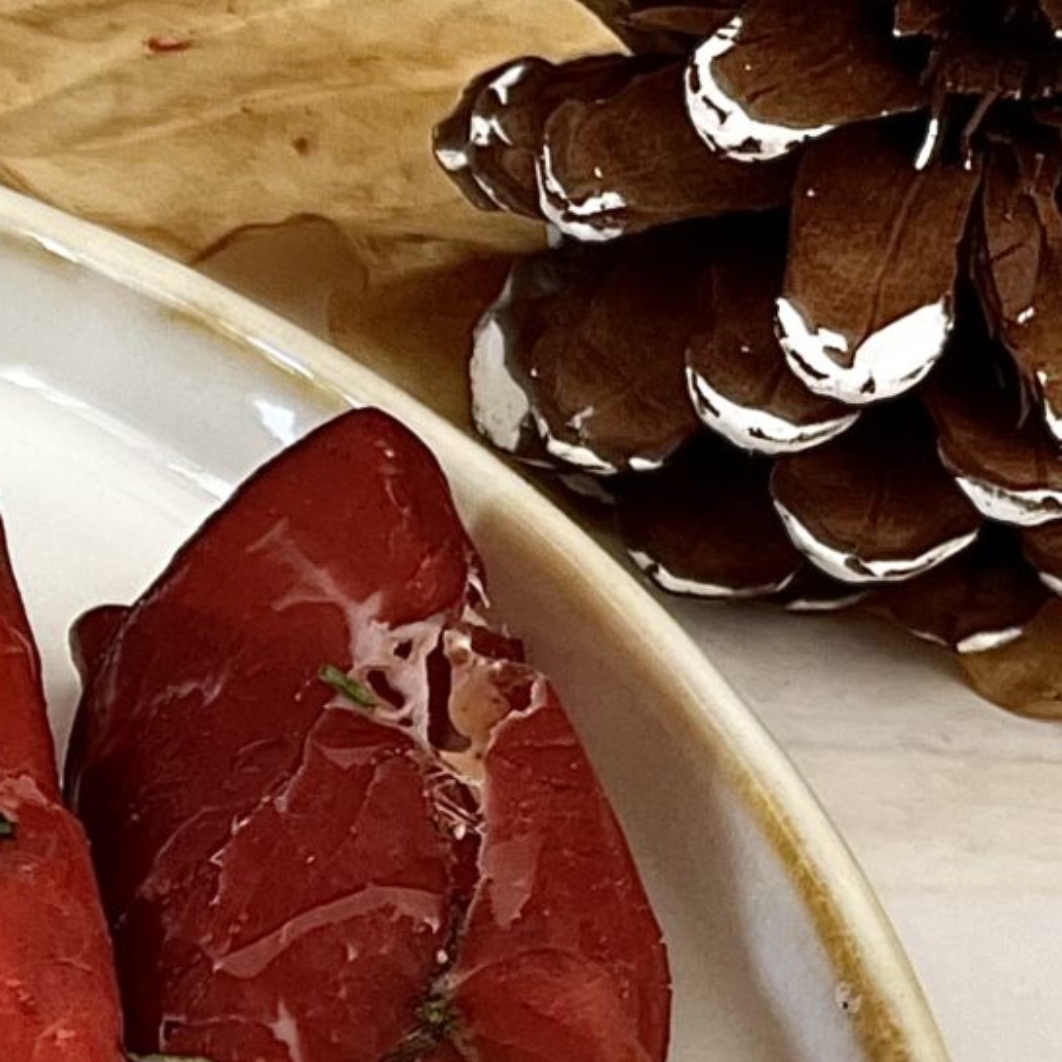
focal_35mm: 108
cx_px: -557
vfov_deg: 15.8
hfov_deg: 14.9
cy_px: 1060
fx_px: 3749
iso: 80
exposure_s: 1/122
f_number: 1.6
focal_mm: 5.1
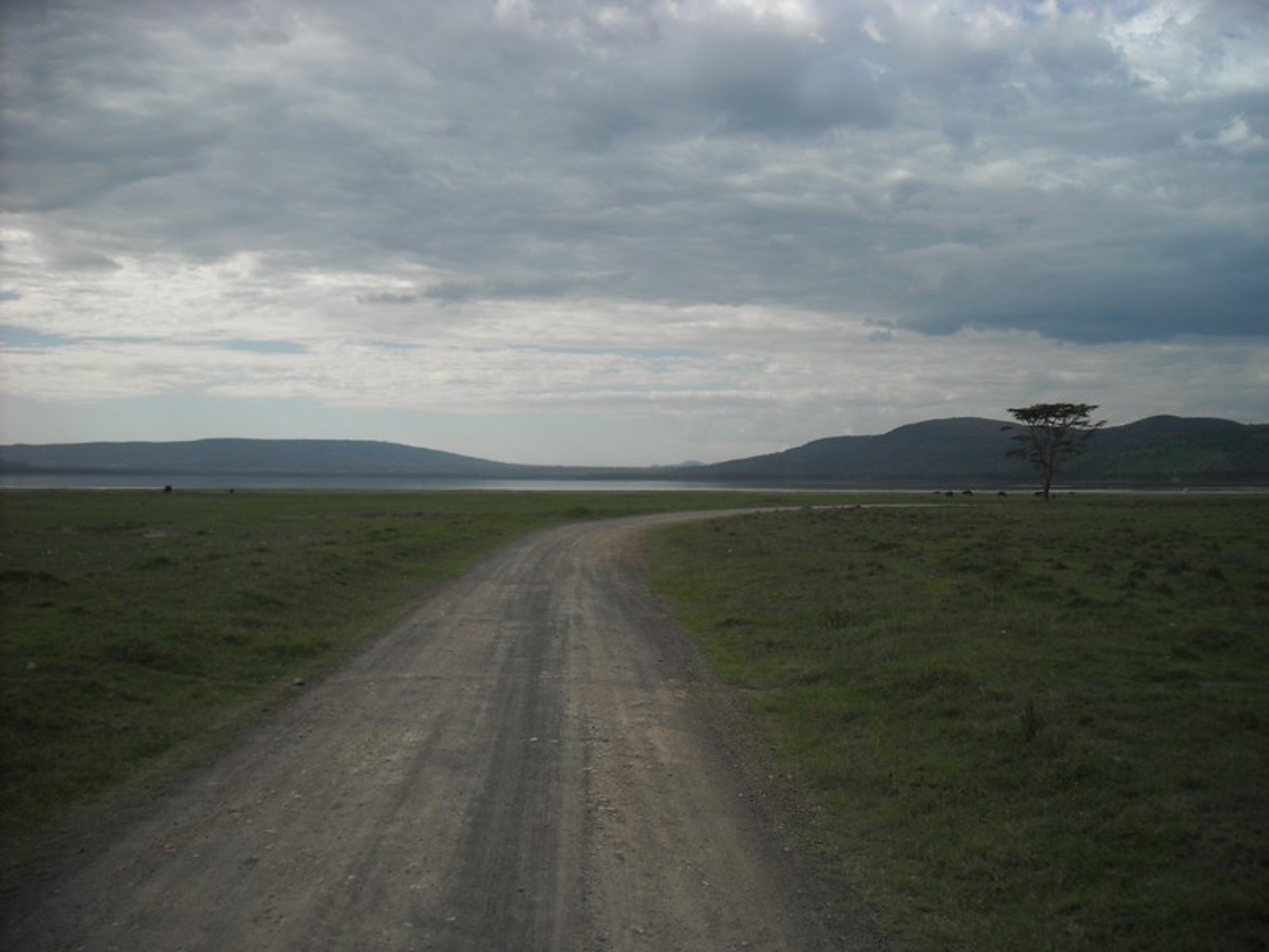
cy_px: 476
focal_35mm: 35
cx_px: 634
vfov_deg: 40.7
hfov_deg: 52.6
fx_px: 1283
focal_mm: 5.7
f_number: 5.6
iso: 64
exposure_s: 1/309
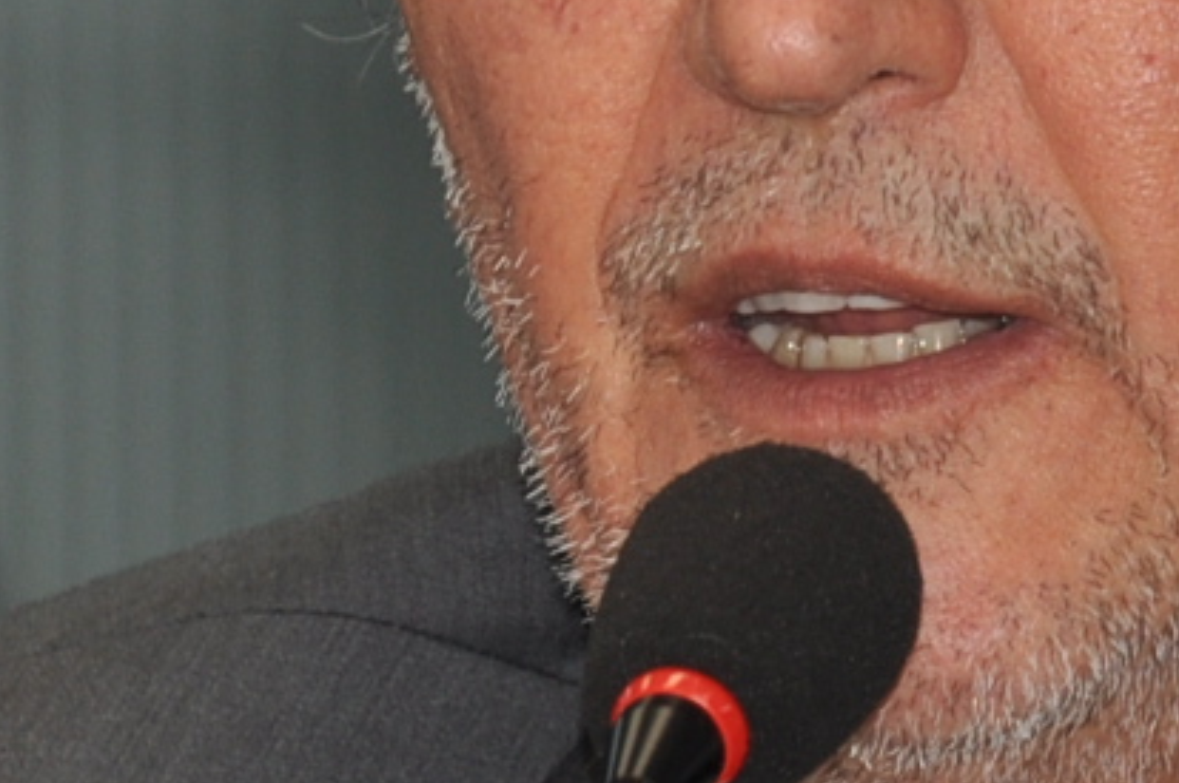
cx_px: 749
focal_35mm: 817
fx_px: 26712
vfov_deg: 1.7
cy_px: 333
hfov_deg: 2.5
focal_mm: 105
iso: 200
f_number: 5.6
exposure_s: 1/60
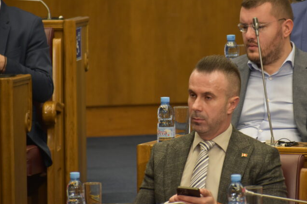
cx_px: 185
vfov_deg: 3.6
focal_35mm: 382
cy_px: 90
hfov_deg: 5.4
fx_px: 3257
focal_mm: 210
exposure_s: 1/125
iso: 1400
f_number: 5.6
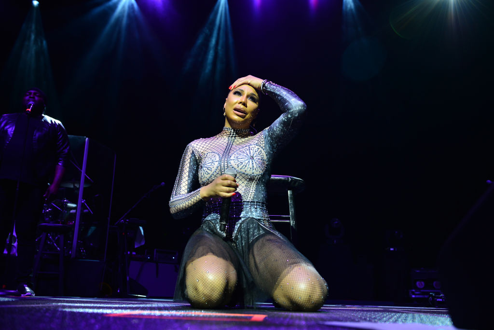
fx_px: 481
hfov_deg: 54.4
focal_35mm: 35
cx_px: 247
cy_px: 165
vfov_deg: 37.9
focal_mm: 35
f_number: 4
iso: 1000
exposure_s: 1/320
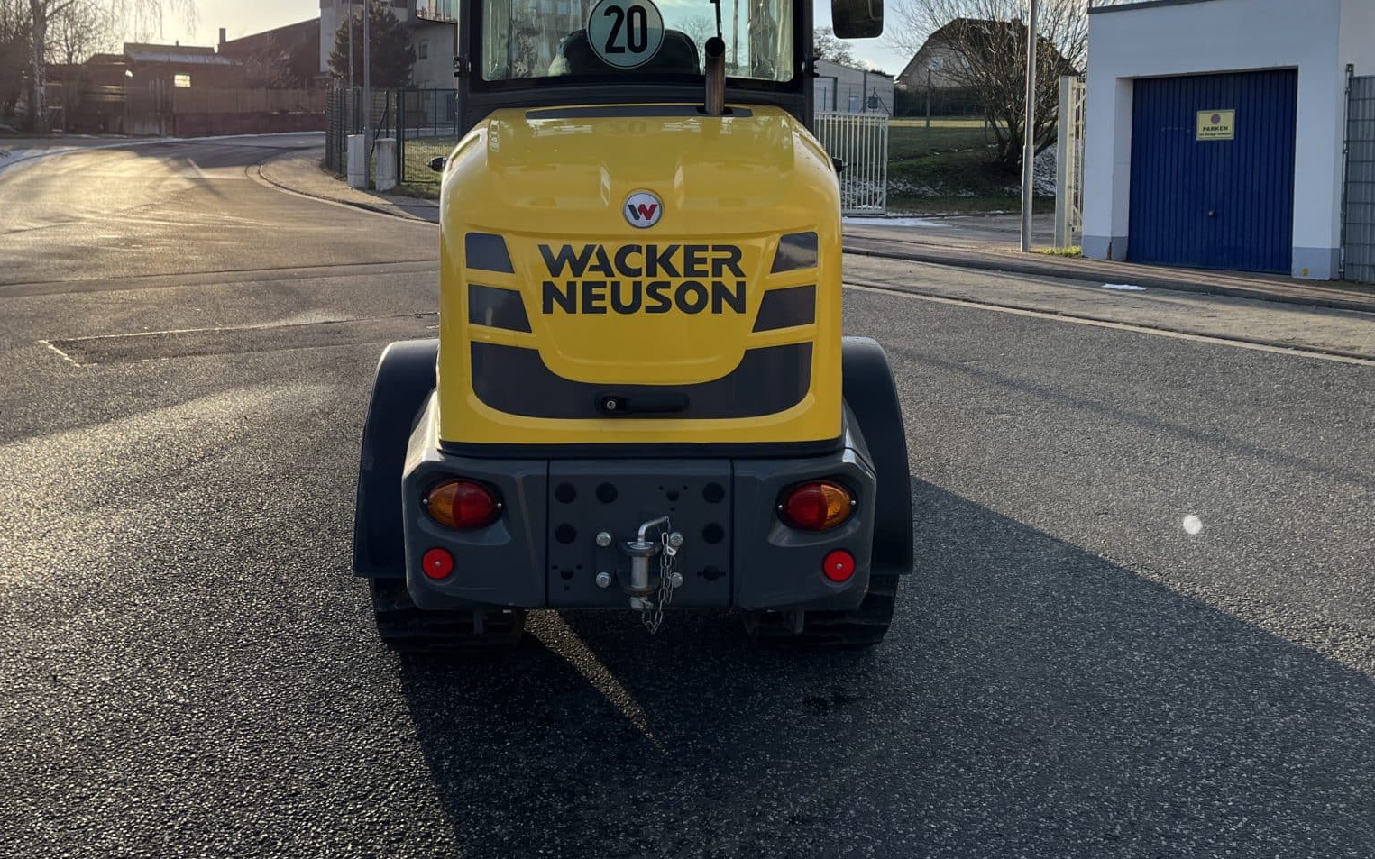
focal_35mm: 37
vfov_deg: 33.9
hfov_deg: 52.7
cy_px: 239
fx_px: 1386
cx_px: 661
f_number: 1.6
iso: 50
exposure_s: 1/2967
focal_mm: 5.1
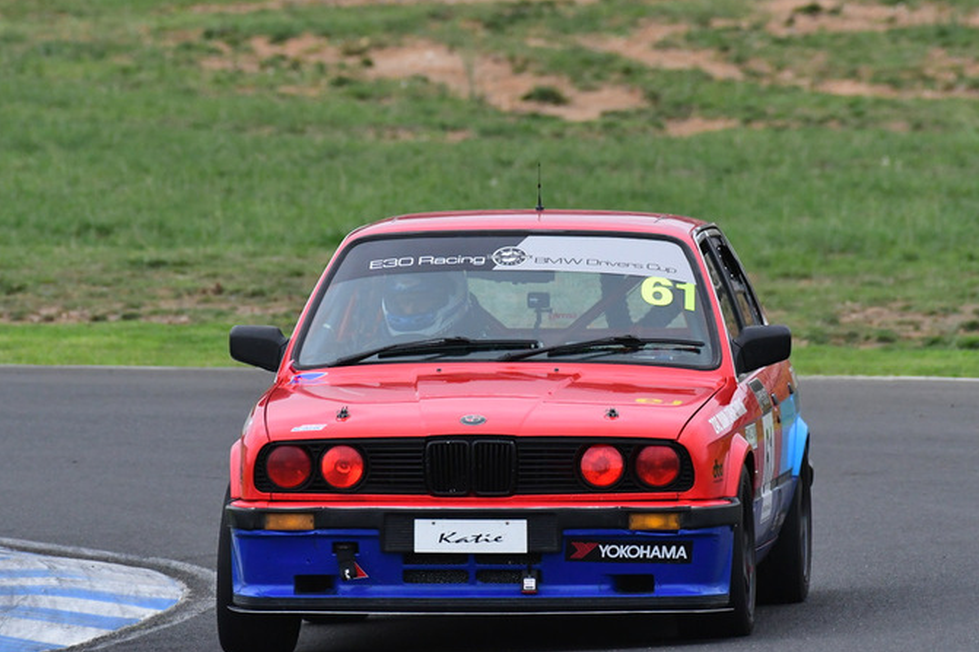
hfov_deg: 2.4
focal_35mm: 859
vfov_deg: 1.6
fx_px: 23353
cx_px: 489
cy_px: 299
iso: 2000
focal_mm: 480
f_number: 9
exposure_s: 1/640
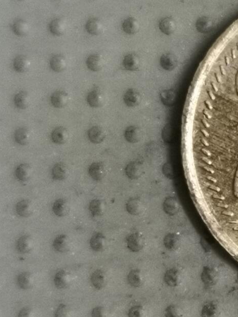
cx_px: 335
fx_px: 1384
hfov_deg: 9.6
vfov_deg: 13.1
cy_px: 180
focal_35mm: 151
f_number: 1.8
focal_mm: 4.75
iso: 500
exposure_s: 1/22.5
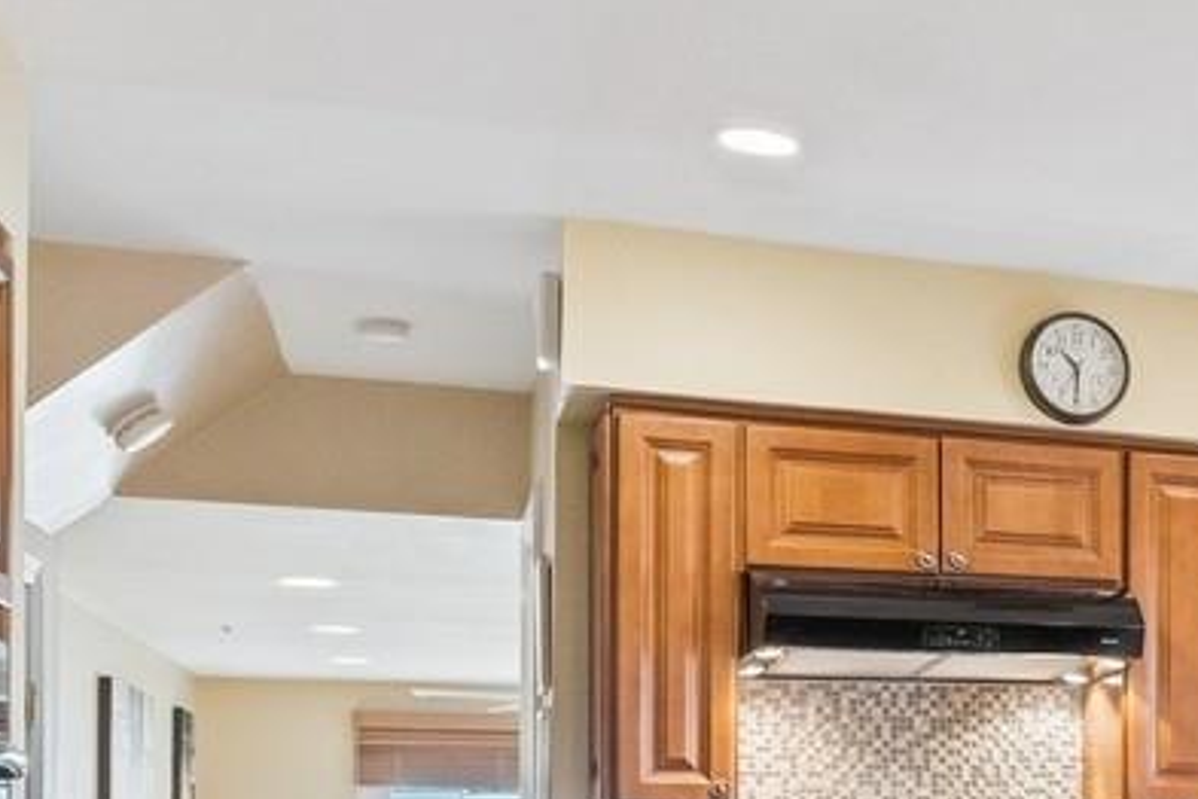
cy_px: 833
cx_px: 1341
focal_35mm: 57
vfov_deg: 22.7
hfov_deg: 30.9
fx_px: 1897
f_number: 8
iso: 640
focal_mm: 14
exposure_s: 1/400
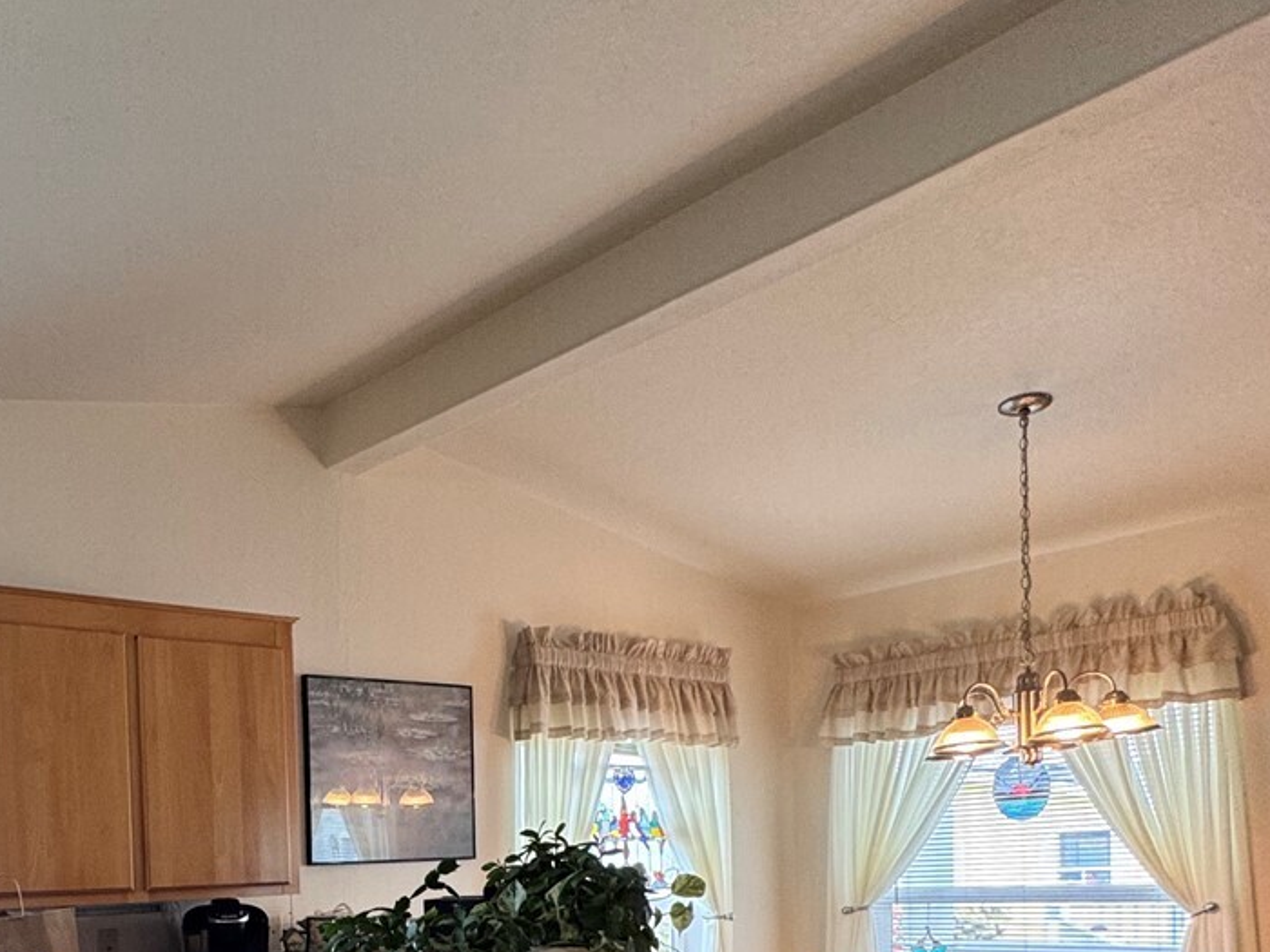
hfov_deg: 50.3
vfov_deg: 39.5
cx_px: 123
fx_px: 1174
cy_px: 928
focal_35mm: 32
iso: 160
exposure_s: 1/120
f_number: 2.2
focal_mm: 2.22
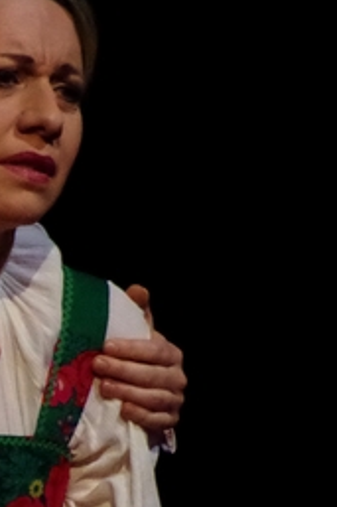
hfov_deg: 1.2
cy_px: 454
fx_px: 15733
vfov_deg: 1.8
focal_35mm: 1119
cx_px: -321
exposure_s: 1/800
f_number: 5.6
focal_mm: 200
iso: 6400
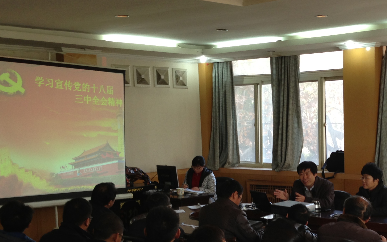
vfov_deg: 20.7
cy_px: 196
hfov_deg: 32.4
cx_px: 289
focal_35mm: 62
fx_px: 654
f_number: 2.4
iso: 50
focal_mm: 4.13
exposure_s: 1/24
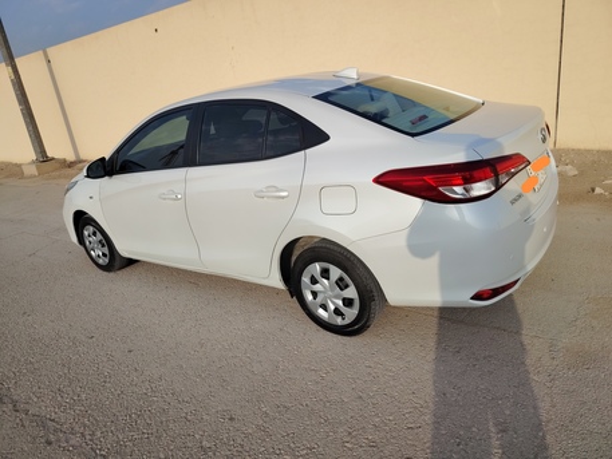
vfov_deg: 56.8
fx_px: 424
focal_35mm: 24
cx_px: 306
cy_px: 230
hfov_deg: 71.6
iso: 100
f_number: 1.75
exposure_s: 1/815
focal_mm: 5.25
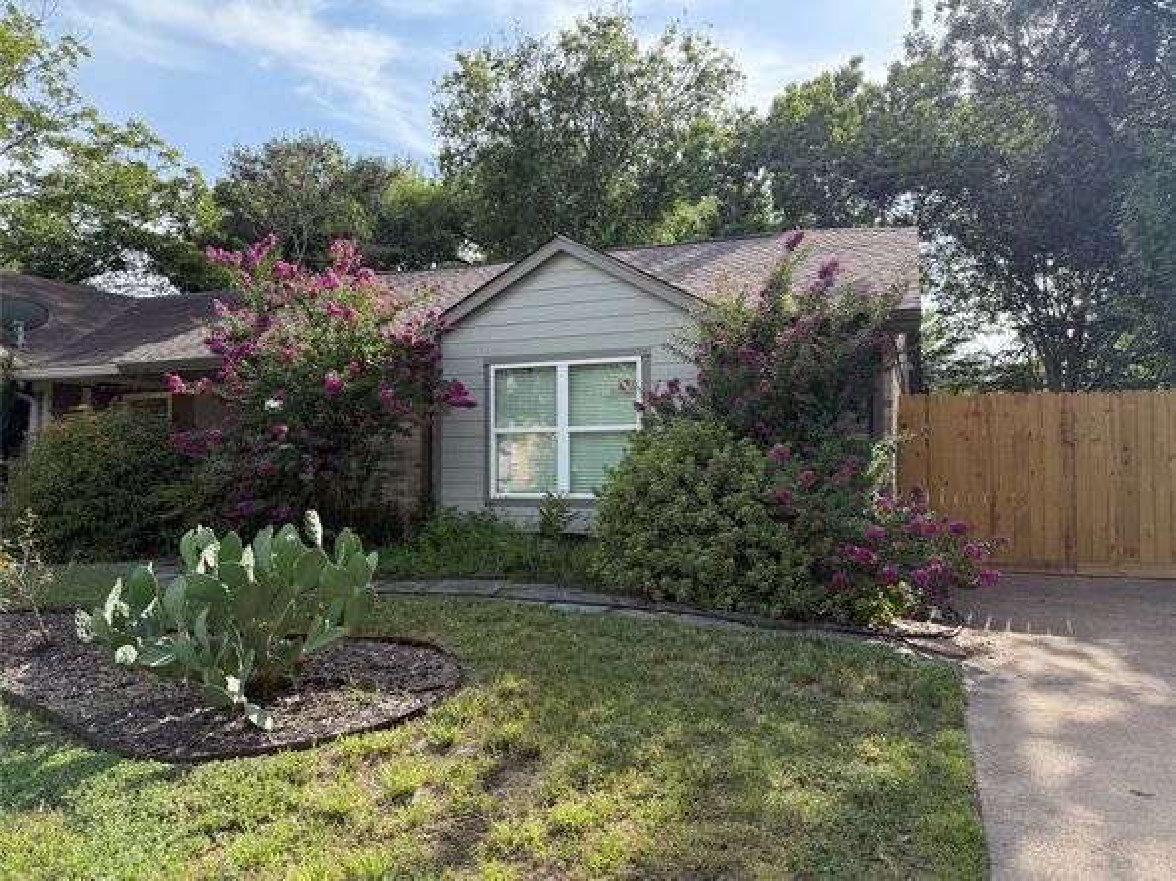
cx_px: 588
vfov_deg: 56.8
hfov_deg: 71.6
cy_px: 440
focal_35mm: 24
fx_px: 815
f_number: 1.78
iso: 100
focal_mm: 6.76
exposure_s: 1/1522
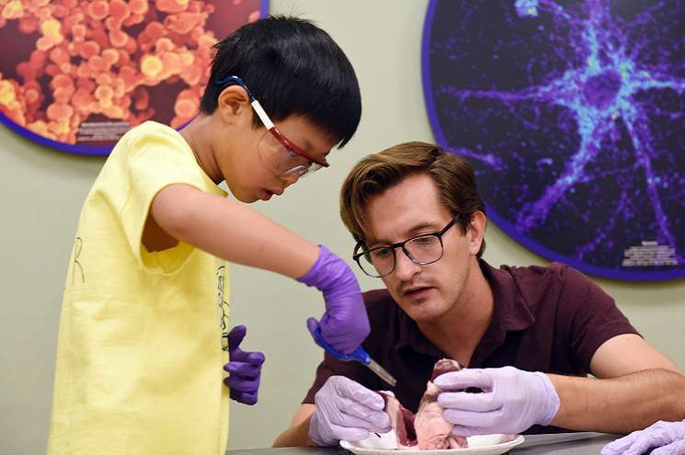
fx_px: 1330
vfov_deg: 19.4
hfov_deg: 28.9
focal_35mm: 70
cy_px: 228
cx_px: 342
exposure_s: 1/100
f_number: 4
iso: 2000
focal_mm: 70
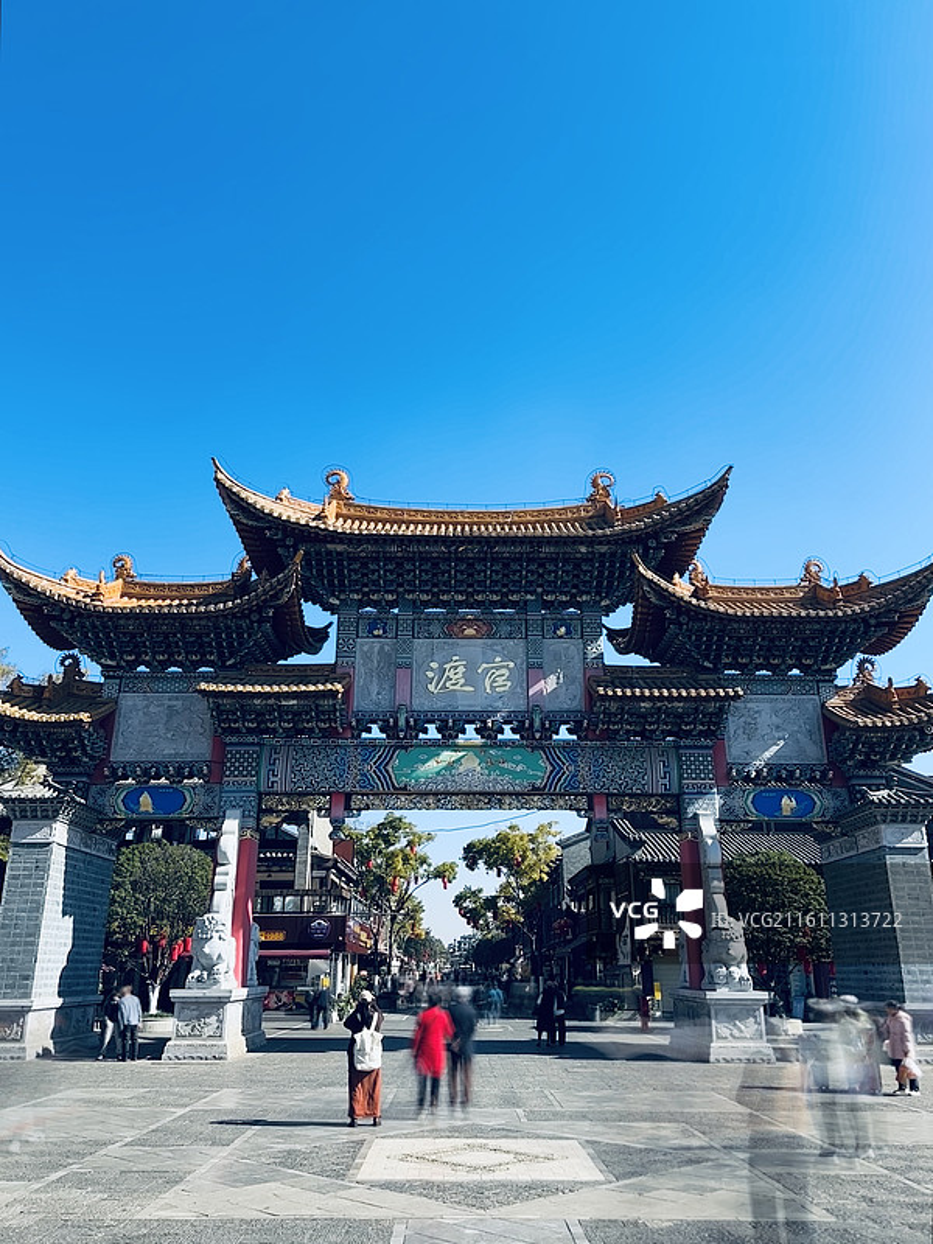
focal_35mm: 24
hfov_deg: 56.8
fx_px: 862
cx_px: 466
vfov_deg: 71.6
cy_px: 622
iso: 80
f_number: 1.78
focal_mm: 6.86
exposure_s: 1/2732
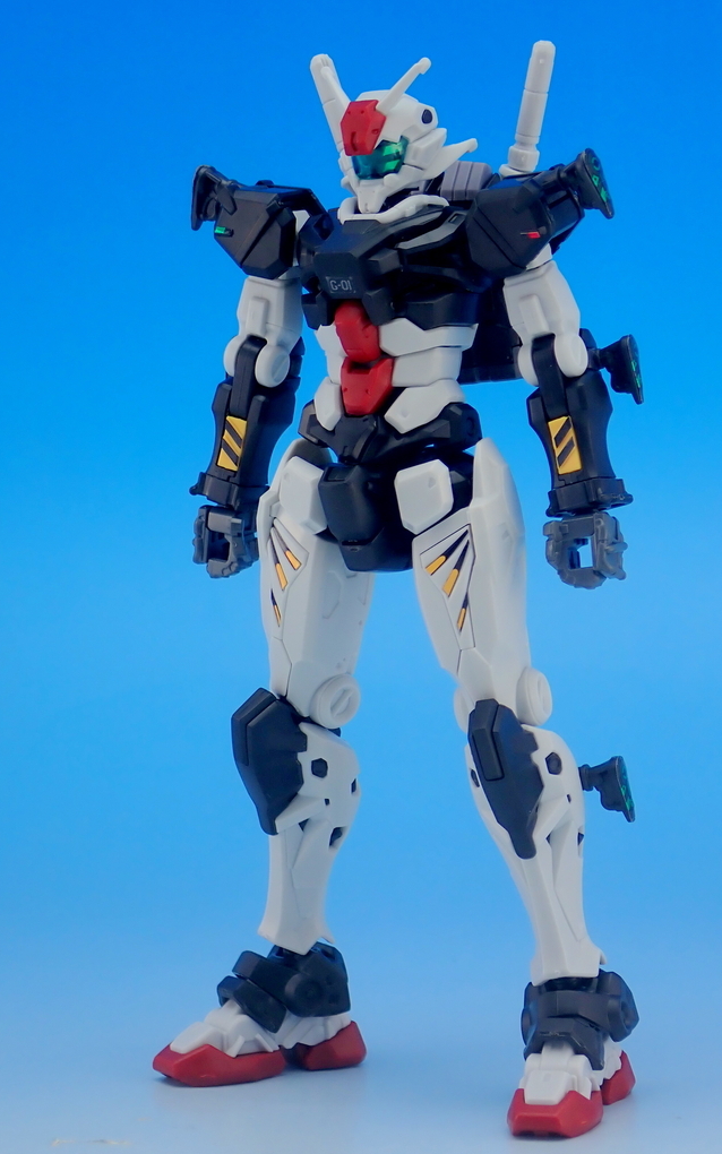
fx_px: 3147
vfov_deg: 20.8
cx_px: 431
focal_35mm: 100
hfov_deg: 13.1
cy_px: 577
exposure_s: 1/13
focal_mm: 16.79
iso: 100
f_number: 4.7
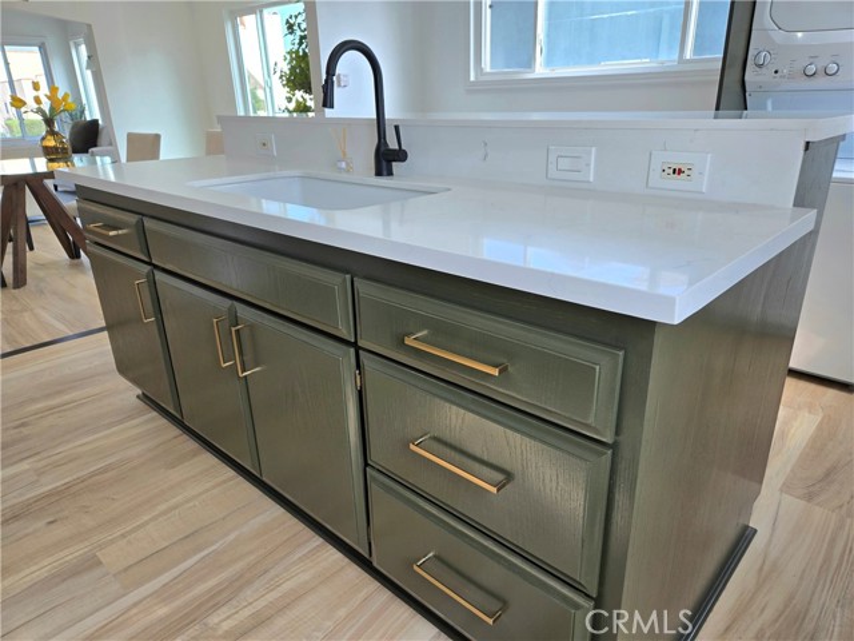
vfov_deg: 58.9
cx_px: 427
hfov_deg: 73.9
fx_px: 567
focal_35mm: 23
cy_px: 320
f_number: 1.8
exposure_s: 1/182
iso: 32
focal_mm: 5.4
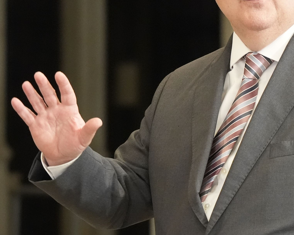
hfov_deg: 5.1
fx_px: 3297
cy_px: 28
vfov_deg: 4.1
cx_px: 254
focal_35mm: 379
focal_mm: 153
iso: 6400
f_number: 5.6
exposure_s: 1/320
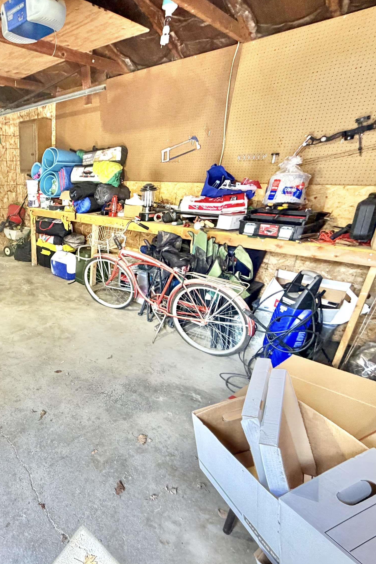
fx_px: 313
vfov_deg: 84.0
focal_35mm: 20
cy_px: 289
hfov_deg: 54.1
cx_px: 39
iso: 250
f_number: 2.2
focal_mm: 2.22
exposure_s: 1/60
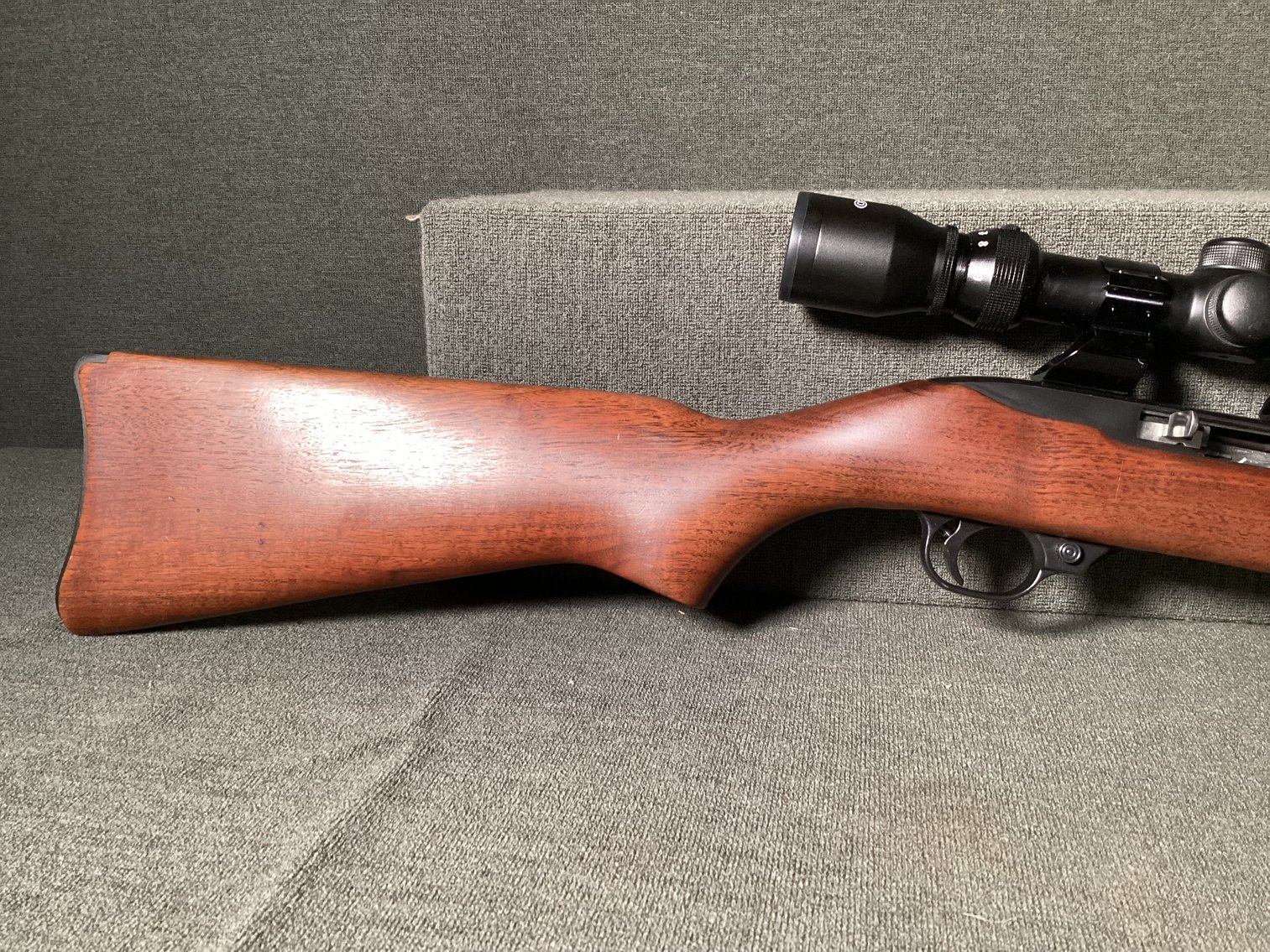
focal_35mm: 31
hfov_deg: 58.3
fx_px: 1137
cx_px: 635
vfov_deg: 45.4
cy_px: 476
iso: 320
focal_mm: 3.3
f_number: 2.4
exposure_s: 1/60
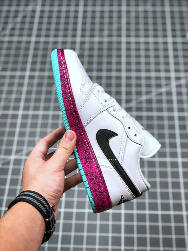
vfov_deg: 33.8
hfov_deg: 25.7
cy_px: 126
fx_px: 413
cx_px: 94
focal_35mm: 57
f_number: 2.8
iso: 40
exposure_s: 1/50
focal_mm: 6.6
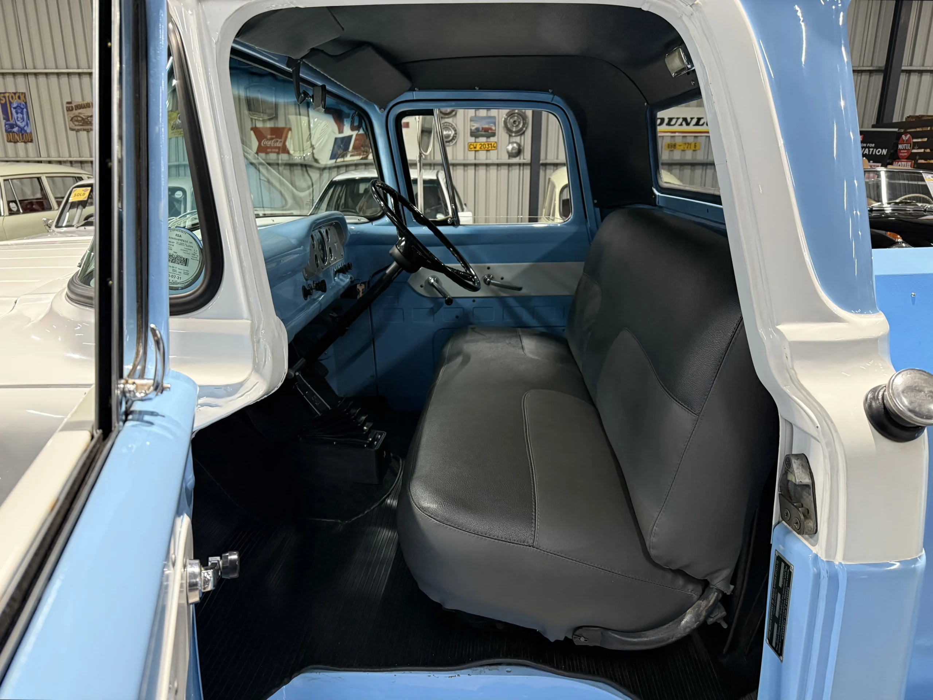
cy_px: 350
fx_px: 647
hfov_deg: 71.6
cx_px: 466
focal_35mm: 24
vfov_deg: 56.8
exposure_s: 1/50
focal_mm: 6.76
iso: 500
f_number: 1.78
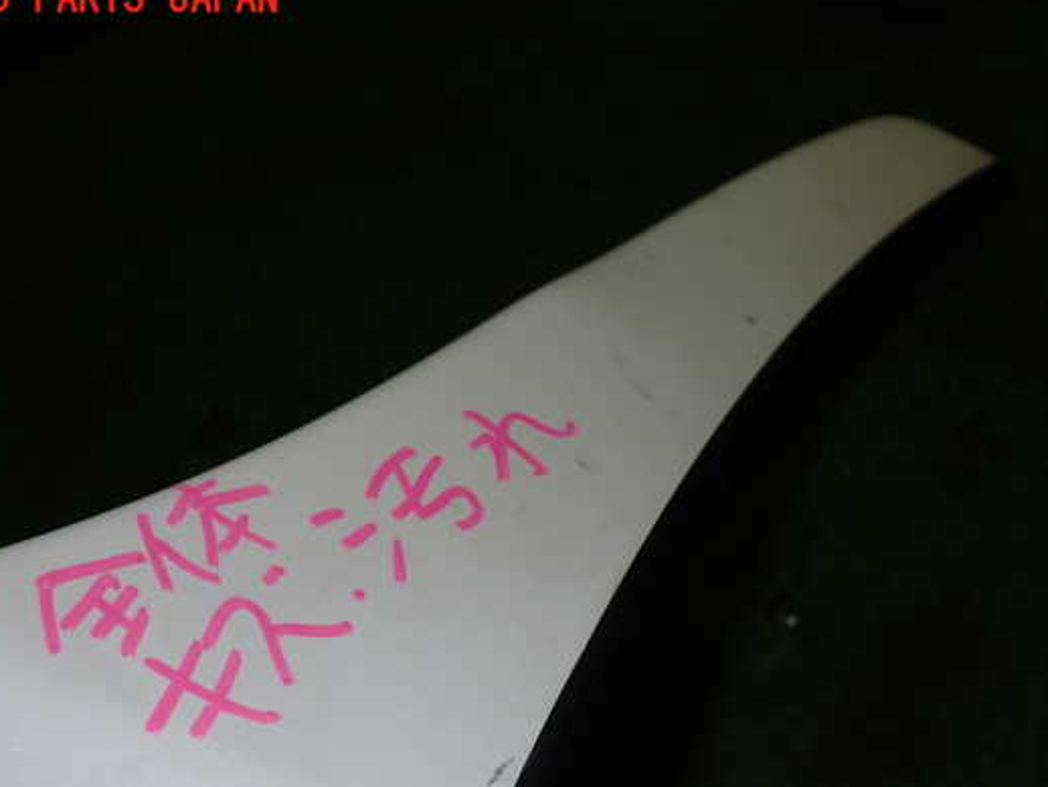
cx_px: 518
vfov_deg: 32.9
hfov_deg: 42.9
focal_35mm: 44
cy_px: 429
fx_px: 1333
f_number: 8
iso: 125
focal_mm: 6.83
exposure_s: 1/40
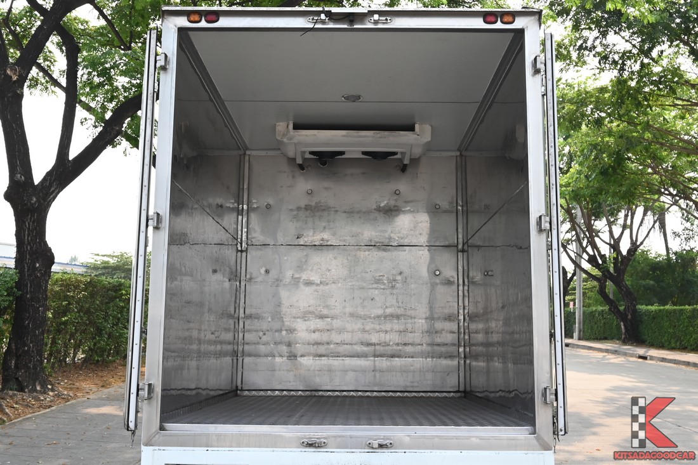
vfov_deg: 35.0
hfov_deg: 50.7
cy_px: 232
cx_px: 349
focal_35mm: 38
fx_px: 737
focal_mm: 25.5
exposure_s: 1/320
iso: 640
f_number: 9
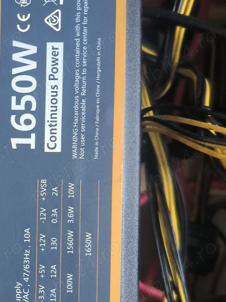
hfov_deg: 31.4
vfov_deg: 42.6
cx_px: 26
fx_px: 383
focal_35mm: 44
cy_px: 192
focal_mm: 5.24
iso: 1094
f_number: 1.7
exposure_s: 1/33.3
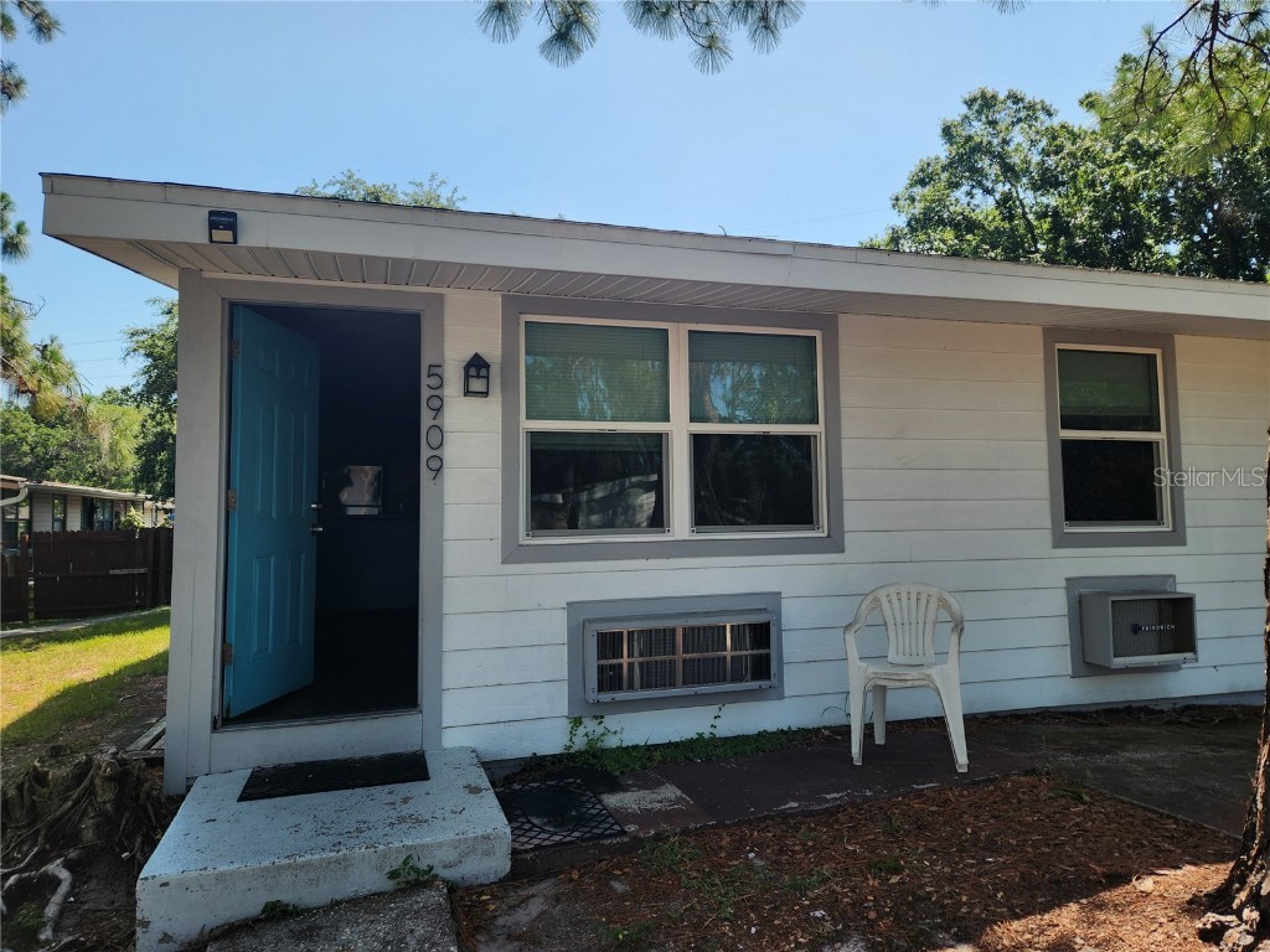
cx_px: 635
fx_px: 844
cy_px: 476
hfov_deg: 73.9
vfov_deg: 58.9
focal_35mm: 23
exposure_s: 1/897
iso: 20
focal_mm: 5.4
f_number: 1.8
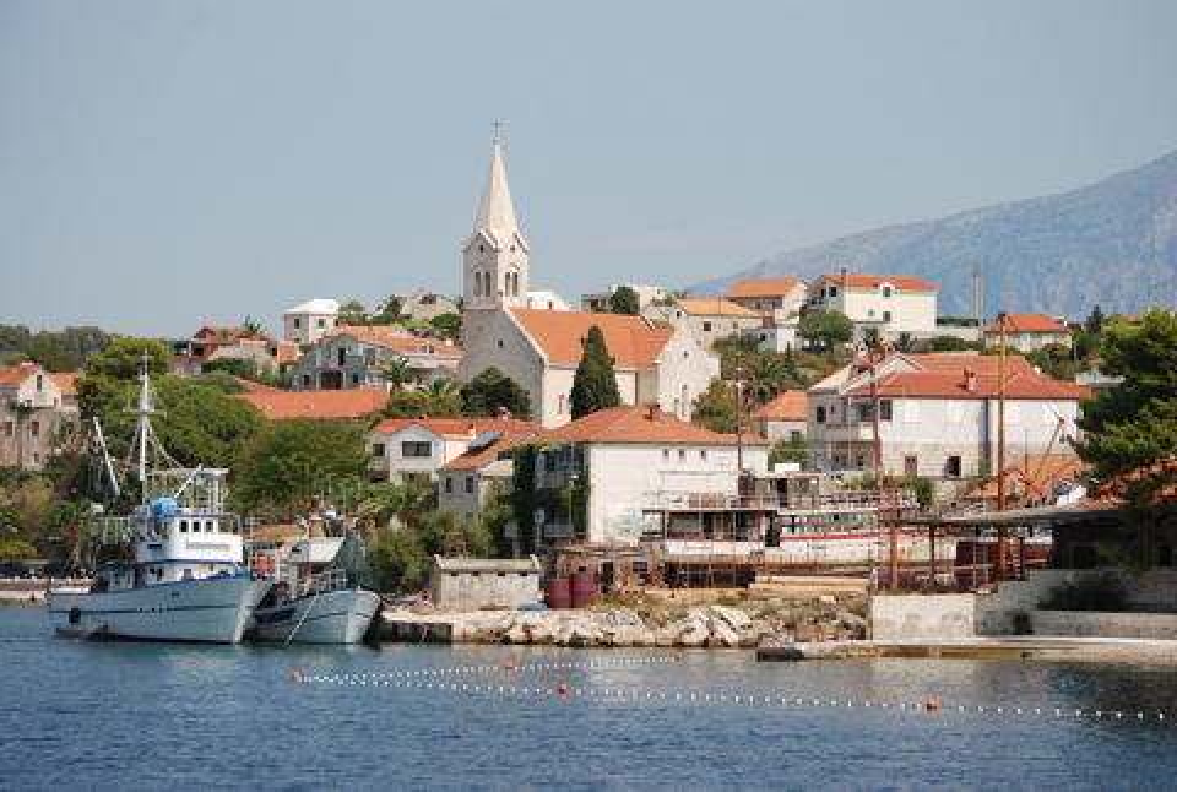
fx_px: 3934
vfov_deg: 11.5
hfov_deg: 17.0
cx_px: 588
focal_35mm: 120
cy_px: 396
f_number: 5.6
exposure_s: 1/500
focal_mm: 80
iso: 100
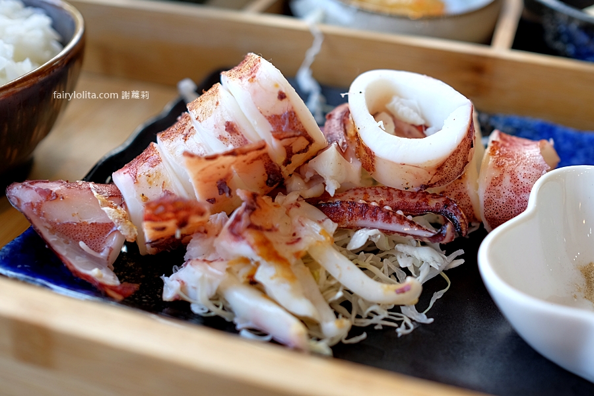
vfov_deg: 37.9
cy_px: 198
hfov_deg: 54.4
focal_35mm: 35
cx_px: 297
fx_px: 577
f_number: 2.5
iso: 250
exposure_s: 1/140
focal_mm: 23
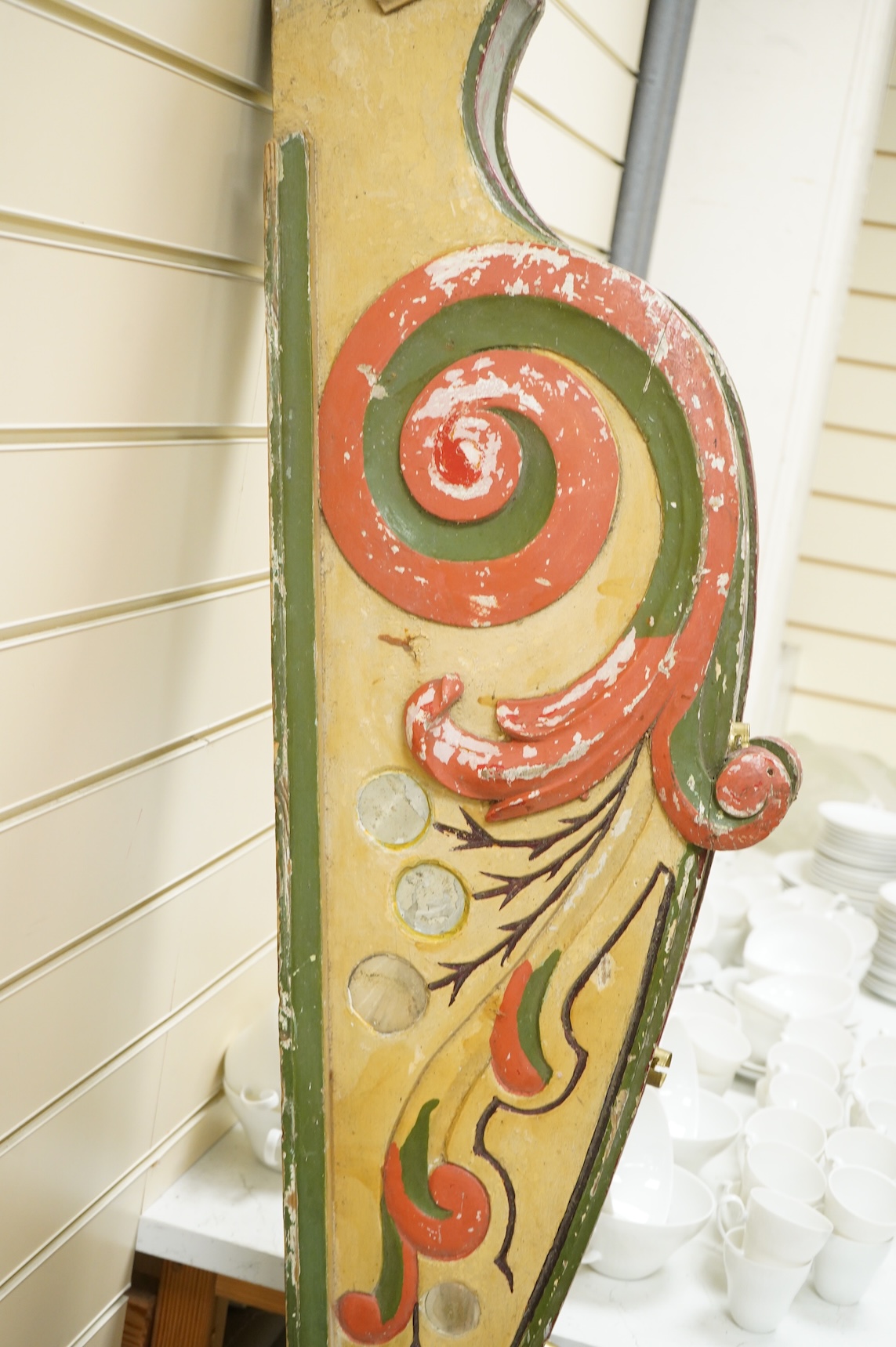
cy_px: 674
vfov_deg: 40.4
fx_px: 1833
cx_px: 448
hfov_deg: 27.5
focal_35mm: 49
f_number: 6.3
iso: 2500
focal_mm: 49
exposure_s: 1/80
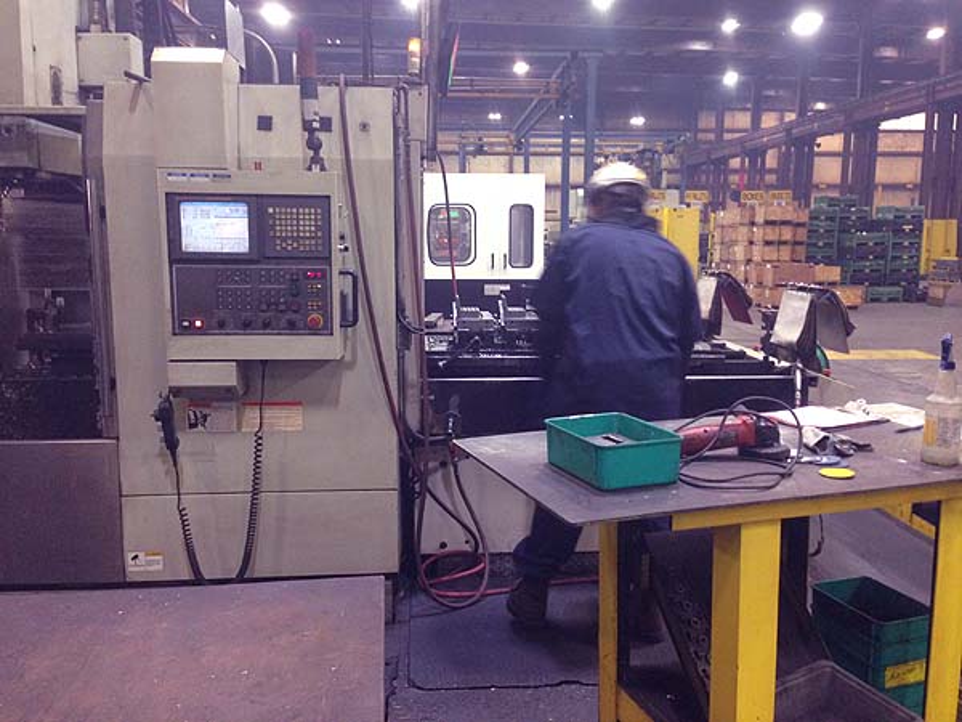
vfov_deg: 42.9
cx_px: 481
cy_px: 361
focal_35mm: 33
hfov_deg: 55.4
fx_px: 917
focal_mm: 4.12
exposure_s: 1/20
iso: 320
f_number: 2.4
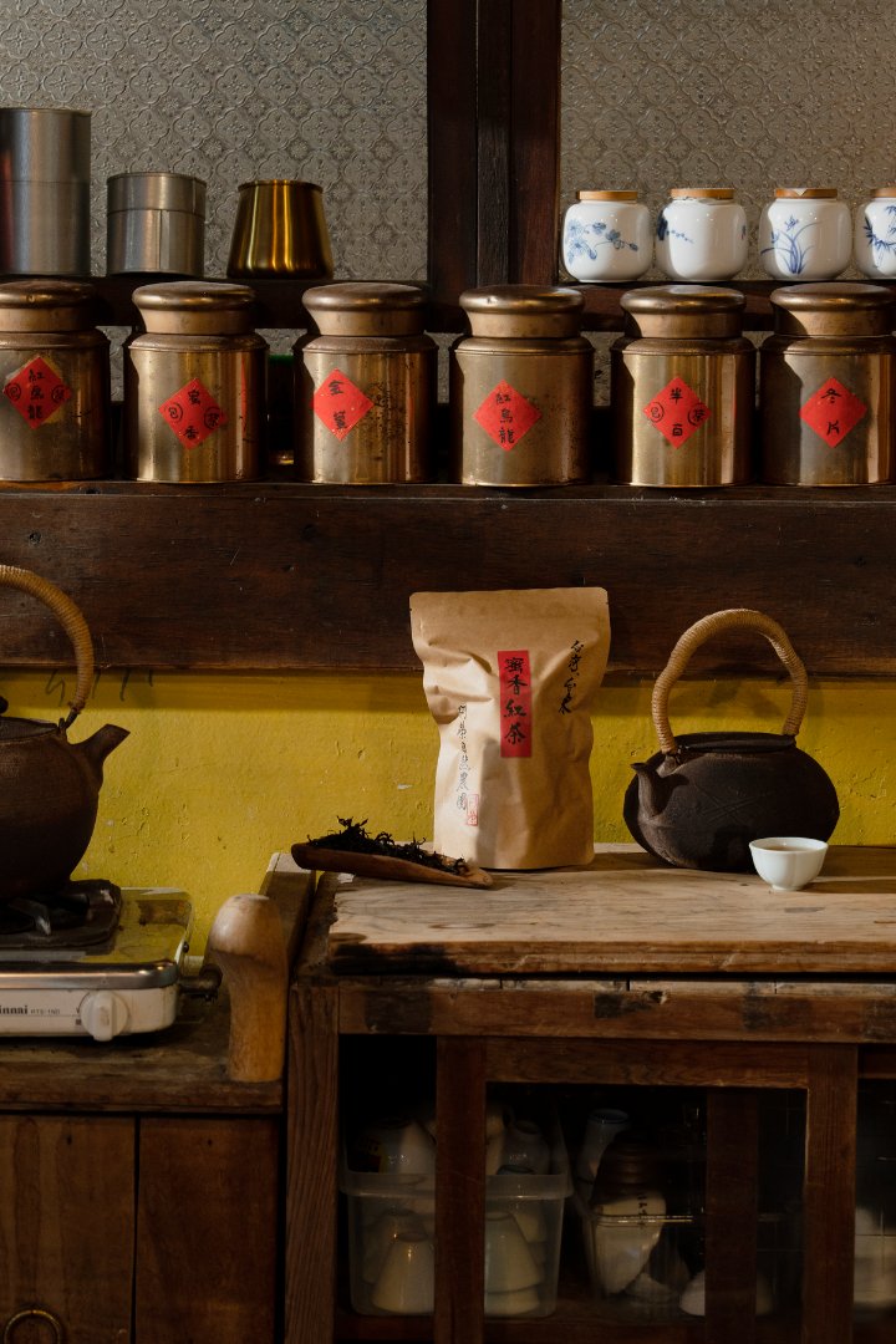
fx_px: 3920
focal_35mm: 105
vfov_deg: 19.5
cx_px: 448
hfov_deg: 13.0
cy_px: 672
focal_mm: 70
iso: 400
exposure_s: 1/100
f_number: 4.5
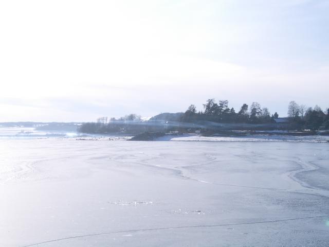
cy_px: 124
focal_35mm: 74
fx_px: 703
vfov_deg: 19.9
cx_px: 164
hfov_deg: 26.3
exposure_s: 1/250
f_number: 6.2
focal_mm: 12.2
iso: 50
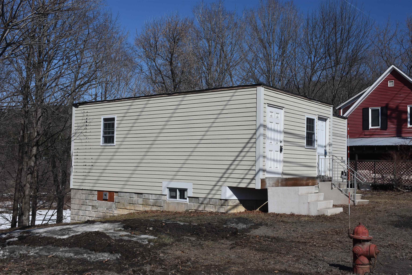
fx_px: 446
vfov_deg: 34.2
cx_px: 206
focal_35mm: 39
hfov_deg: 49.6
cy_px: 138
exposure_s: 1/500
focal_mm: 26
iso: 250
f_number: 8
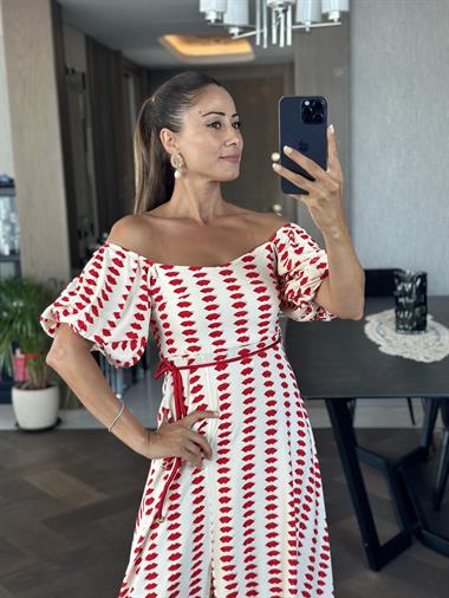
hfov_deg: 30.3
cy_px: 299
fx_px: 829
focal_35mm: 48
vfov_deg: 39.6
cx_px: 224
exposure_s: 1/100
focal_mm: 6.86
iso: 125
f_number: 1.78
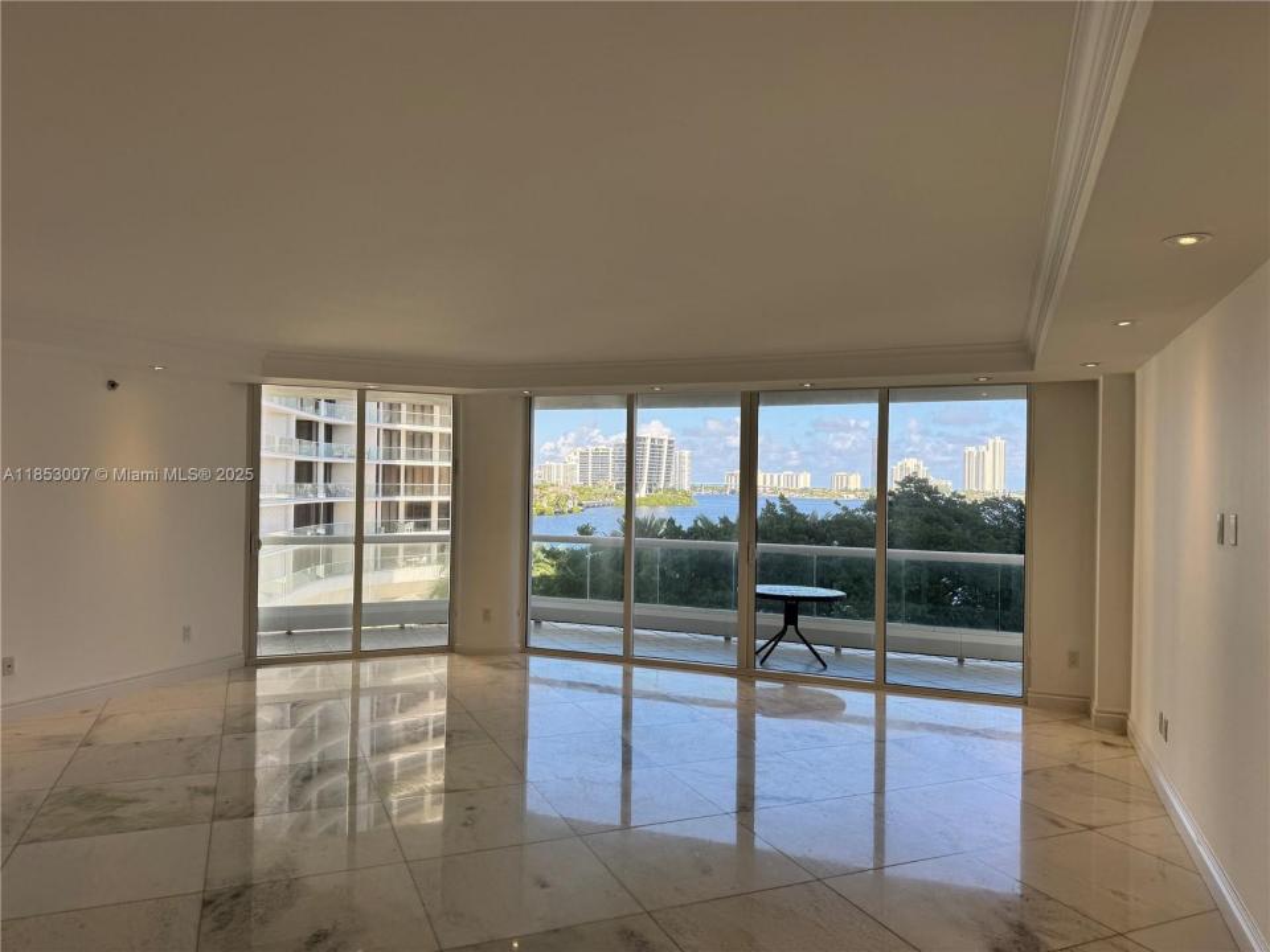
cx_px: 635
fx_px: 881
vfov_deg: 56.8
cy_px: 476
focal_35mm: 24
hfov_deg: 71.6
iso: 80
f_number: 1.78
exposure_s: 1/633
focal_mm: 6.76
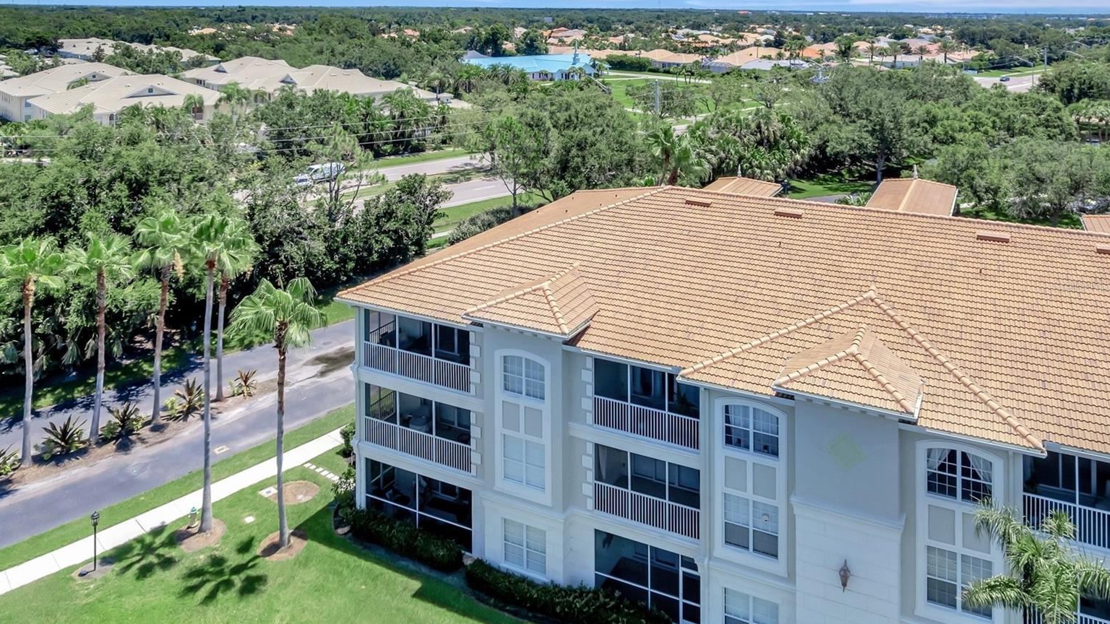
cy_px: 286
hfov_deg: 76.3
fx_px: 706
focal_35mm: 24
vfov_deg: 47.6
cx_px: 539
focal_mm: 8.38
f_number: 2.8
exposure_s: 1/1250
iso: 120
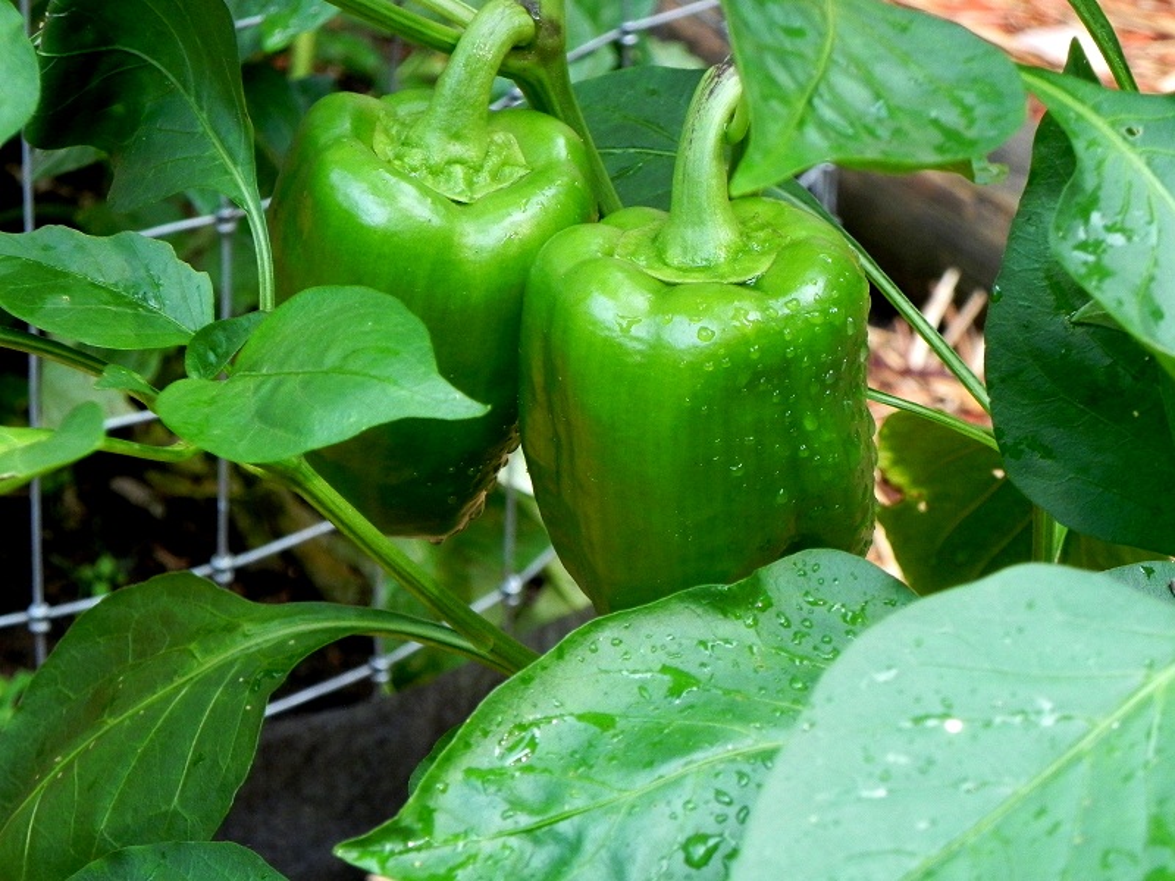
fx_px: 3971
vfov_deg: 12.7
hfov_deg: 16.8
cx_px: 588
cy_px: 440
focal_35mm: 117
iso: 368
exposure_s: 1/125
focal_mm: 20.8
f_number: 4
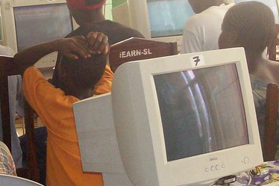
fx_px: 992
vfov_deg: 10.6
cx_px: 69
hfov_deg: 15.9
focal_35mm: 128
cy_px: 1
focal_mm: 7.6
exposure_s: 1/73.1
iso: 140
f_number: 3
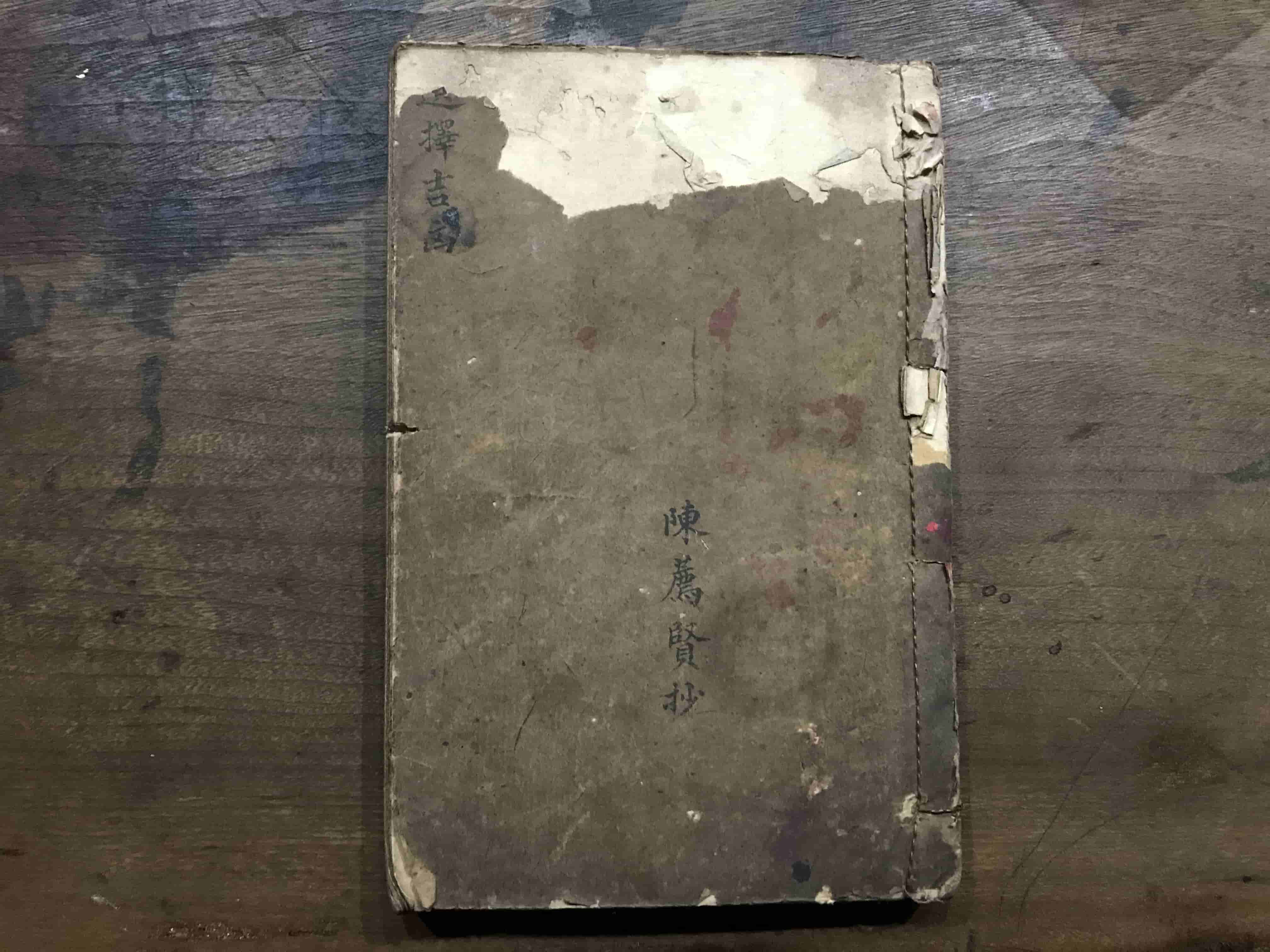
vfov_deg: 49.7
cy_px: 476
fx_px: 1027
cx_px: 635
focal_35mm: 28
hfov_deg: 63.4
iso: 100
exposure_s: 1/9
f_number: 1.8
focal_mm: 3.99
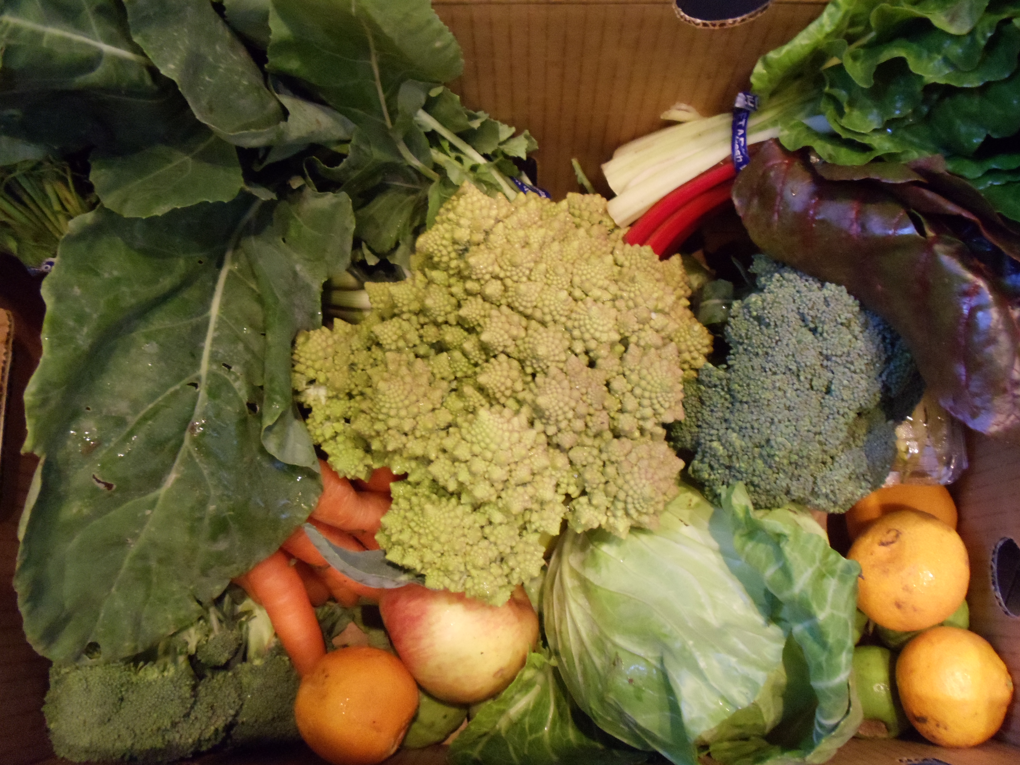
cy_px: 382
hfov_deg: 42.9
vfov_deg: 32.9
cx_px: 510
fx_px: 1297
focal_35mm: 44
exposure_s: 1/20
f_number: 3.5
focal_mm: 6
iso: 800
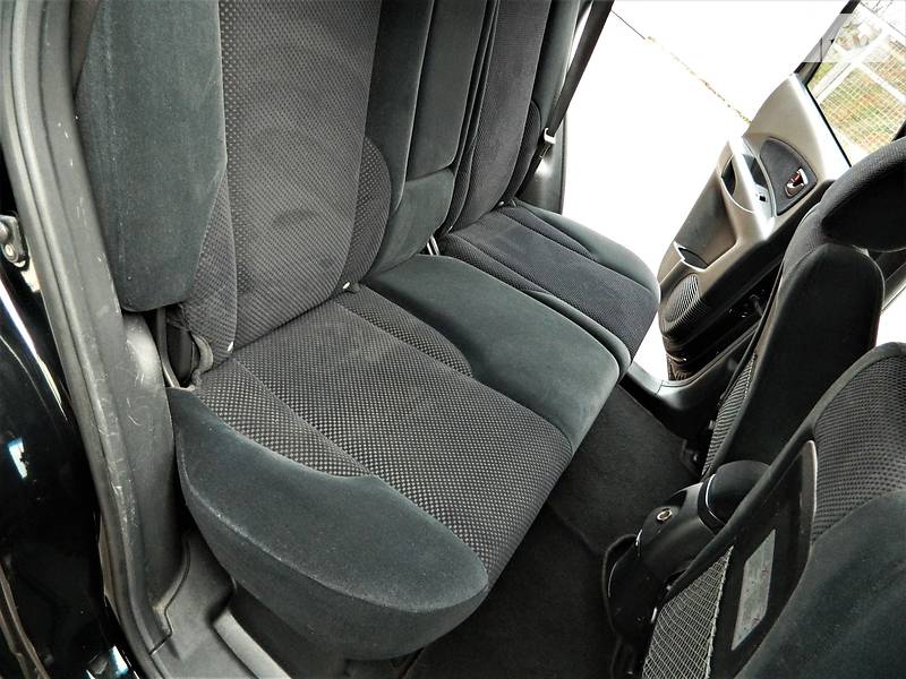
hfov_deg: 69.4
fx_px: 654
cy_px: 340
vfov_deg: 54.9
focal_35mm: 25
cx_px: 453
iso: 400
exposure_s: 1/20
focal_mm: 4.5
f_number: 3.1
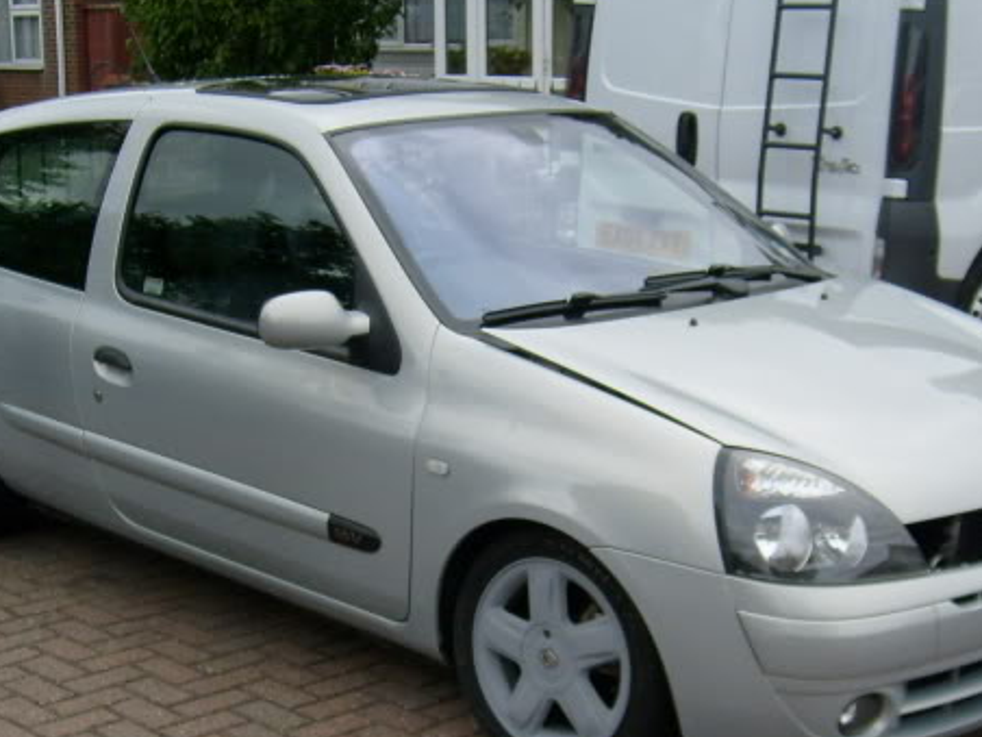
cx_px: 474
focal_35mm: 62
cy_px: 465
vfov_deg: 23.6
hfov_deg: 31.2
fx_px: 1759
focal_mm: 5.8
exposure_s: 1/750
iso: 80
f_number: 2.8
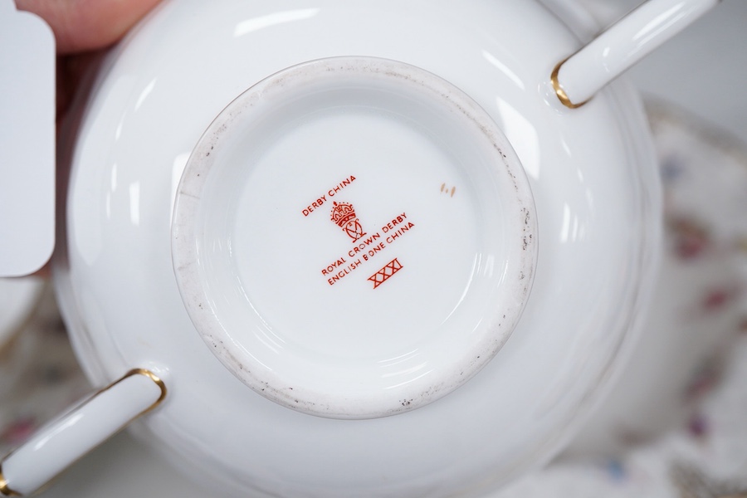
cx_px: 374
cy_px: 249
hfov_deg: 43.6
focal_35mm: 45
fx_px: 934
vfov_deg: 29.9
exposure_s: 1/125
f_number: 9
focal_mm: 30
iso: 1250
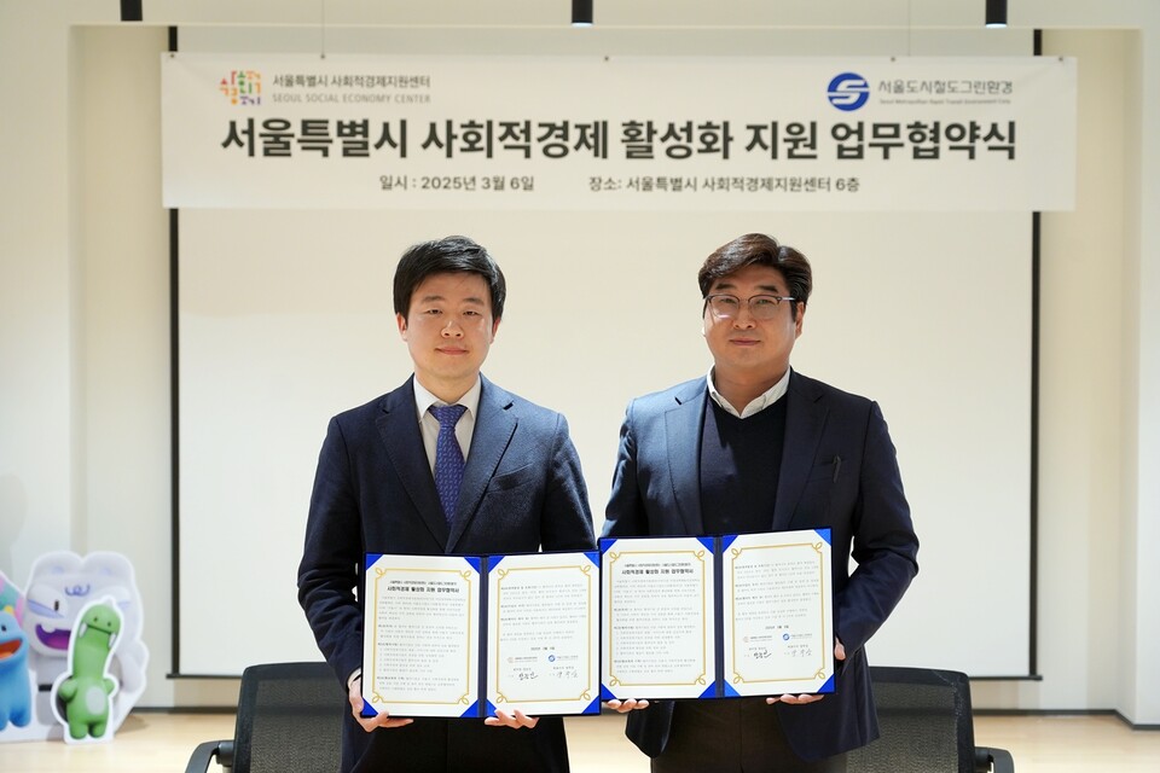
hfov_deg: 27.3
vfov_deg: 18.4
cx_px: 580
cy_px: 386
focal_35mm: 74
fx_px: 2384
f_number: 4
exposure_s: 1/160
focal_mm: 74
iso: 1000
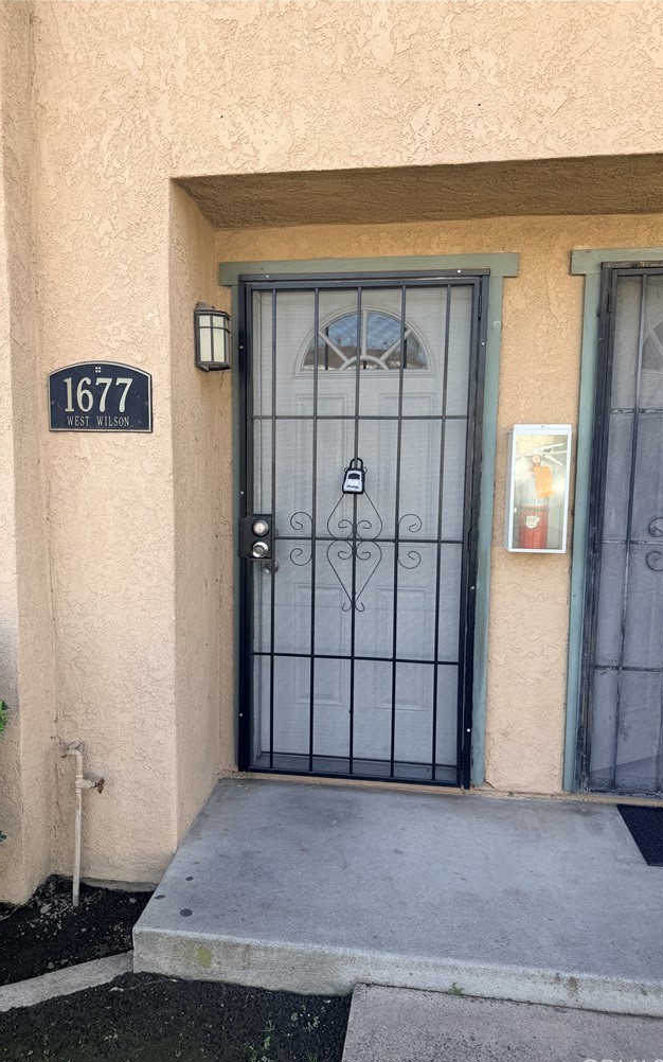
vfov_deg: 70.4
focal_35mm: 26
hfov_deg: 47.6
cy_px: 542
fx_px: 752
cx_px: 312
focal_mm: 6.76
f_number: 1.78
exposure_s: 1/735
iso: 80
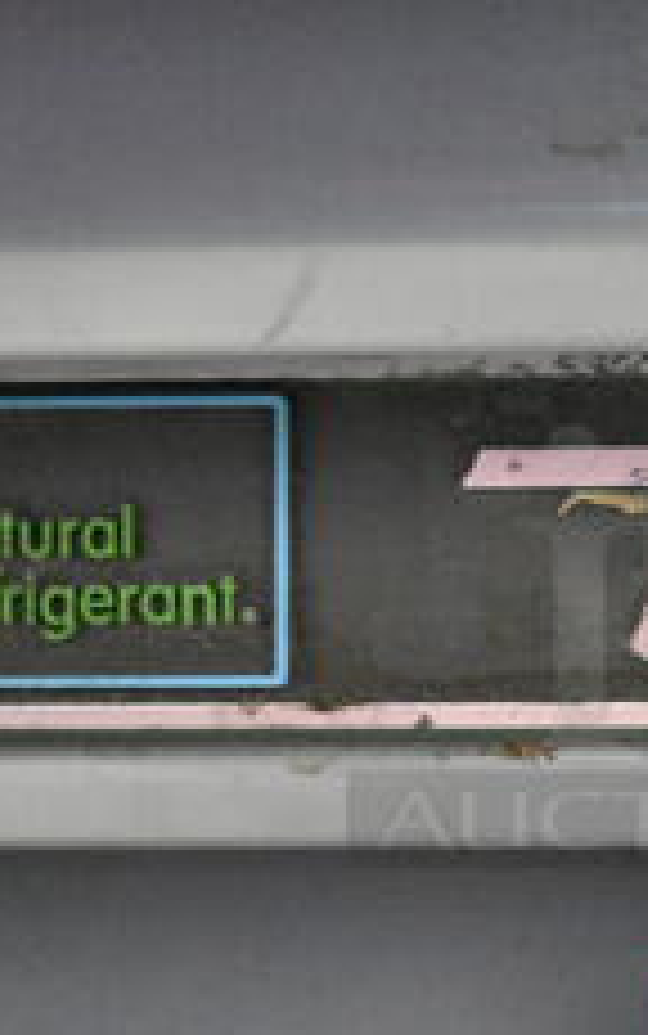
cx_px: 850
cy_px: 630
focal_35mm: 138
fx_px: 3894
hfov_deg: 9.3
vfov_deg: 15.1
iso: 6400
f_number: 4.5
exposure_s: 1/50
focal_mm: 34
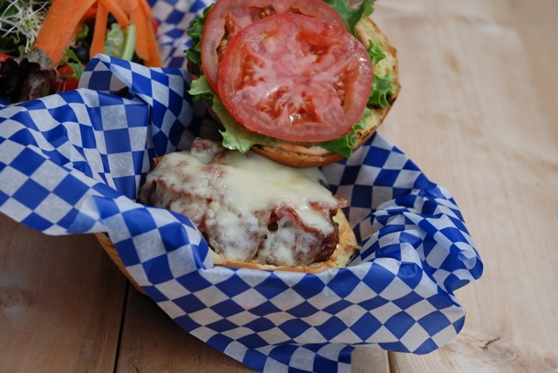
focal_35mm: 93
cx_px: 279
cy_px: 186
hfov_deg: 21.9
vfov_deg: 14.7
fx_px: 1443
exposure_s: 1/500
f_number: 5.6
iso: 160
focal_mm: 62
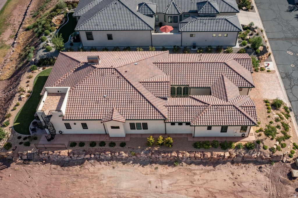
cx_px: 149
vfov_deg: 46.4
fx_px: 232
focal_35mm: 28
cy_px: 99
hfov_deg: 65.5
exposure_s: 1/400
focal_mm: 10.26
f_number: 5.6
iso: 100
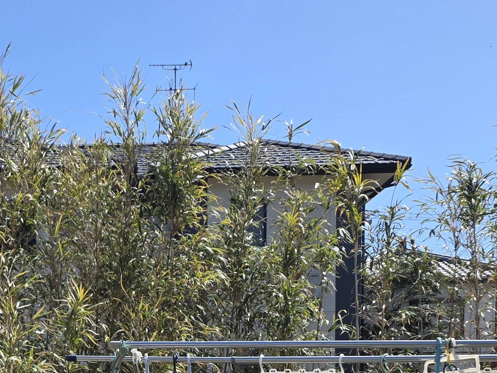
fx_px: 991
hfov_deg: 27.1
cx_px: 42
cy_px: 470
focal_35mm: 69
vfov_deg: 19.8
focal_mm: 6.3
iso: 80
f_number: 1.7
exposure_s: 1/4650
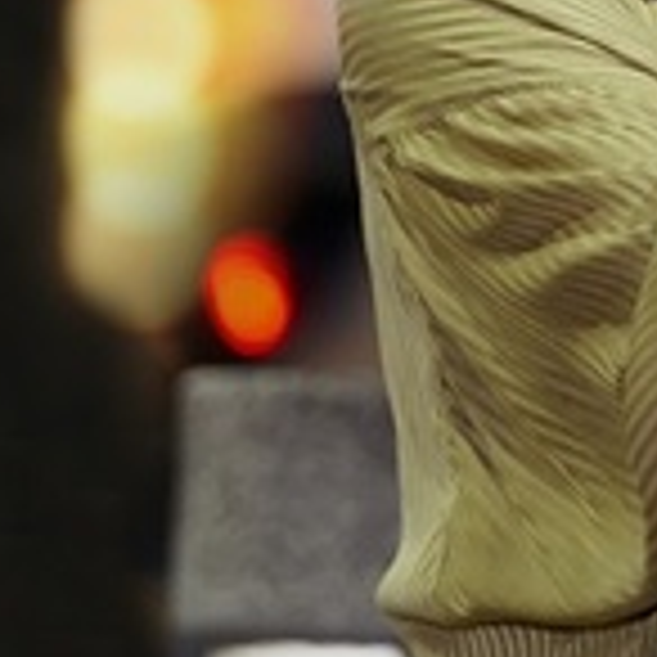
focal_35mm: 625
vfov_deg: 2.8
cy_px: -58
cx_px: 950
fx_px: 13421
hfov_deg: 2.8
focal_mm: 151
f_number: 2.8
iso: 1600
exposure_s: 1/50
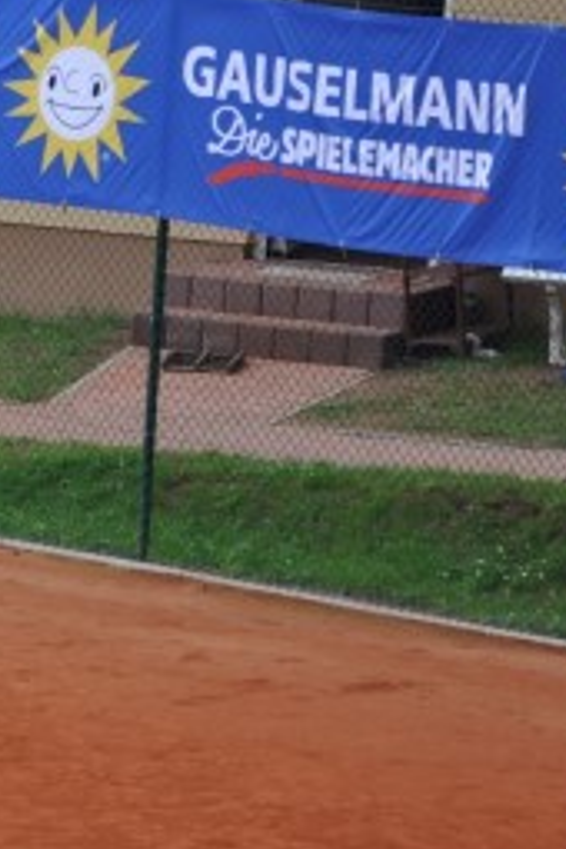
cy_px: 236
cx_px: -143
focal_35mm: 371
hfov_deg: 3.7
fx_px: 8753
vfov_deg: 5.6
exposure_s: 1/160
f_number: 6.3
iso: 200
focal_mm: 105
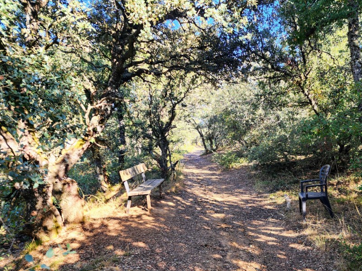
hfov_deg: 60.9
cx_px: 226
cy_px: 160
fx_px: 303
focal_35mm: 29
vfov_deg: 48.0
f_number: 1.8
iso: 50
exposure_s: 1/180
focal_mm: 6.4
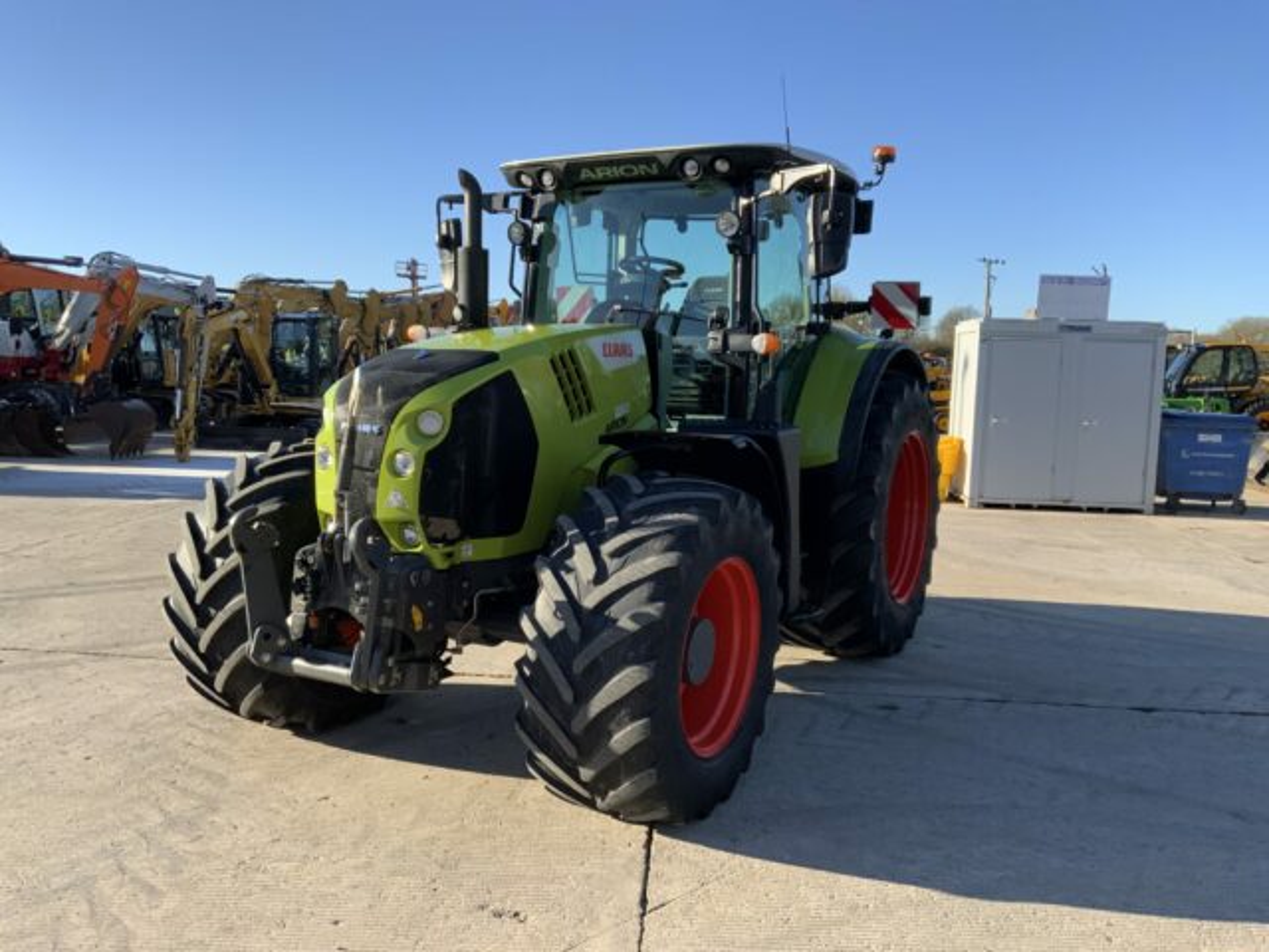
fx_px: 1063
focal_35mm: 29
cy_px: 476
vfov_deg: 48.2
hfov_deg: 61.7
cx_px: 634
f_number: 1.8
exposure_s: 1/978
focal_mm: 3
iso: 16
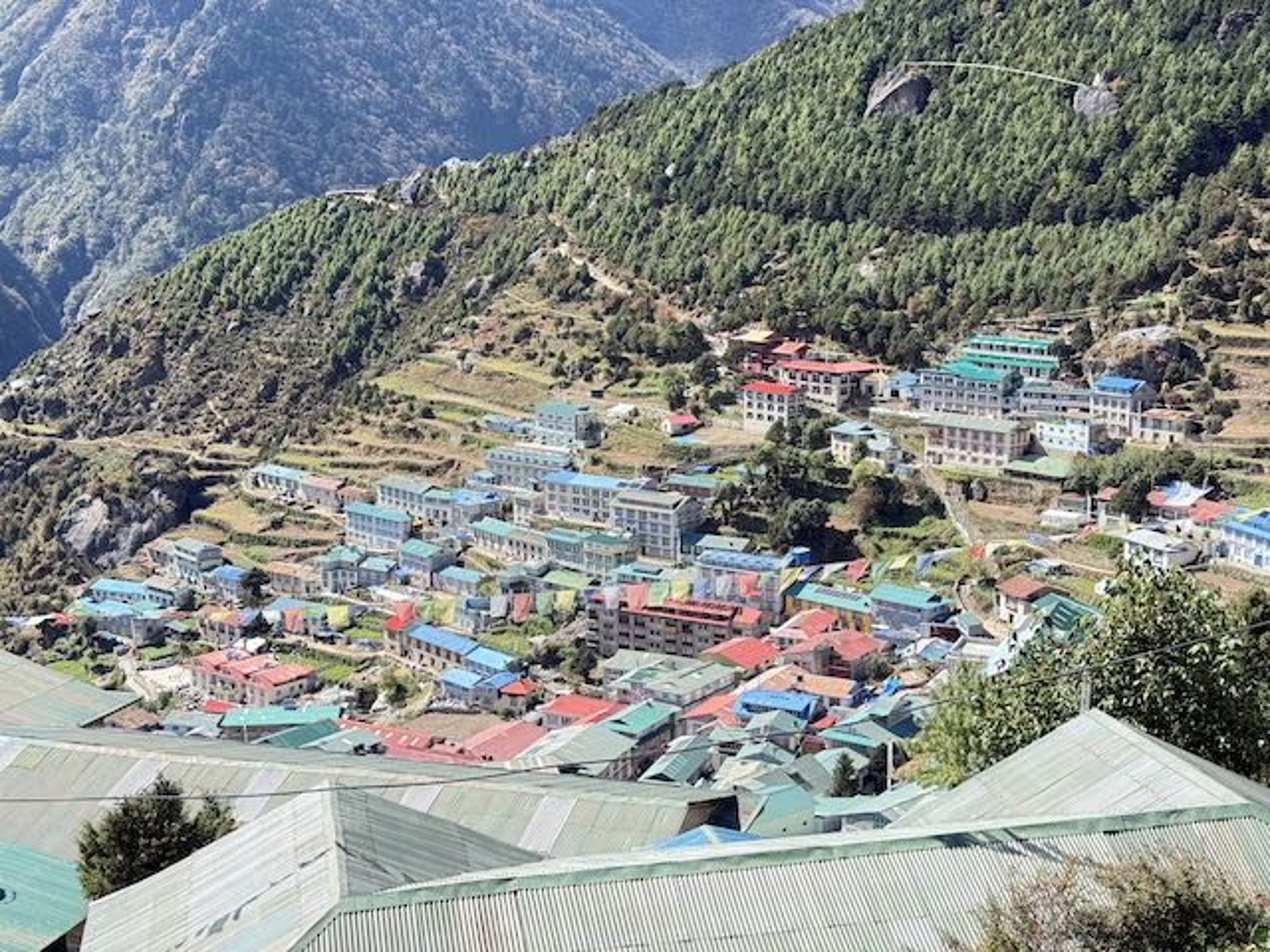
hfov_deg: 39.7
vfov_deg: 30.3
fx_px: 1761
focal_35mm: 48
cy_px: 476
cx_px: 635
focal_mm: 6.76
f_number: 1.78
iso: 80
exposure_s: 1/1608
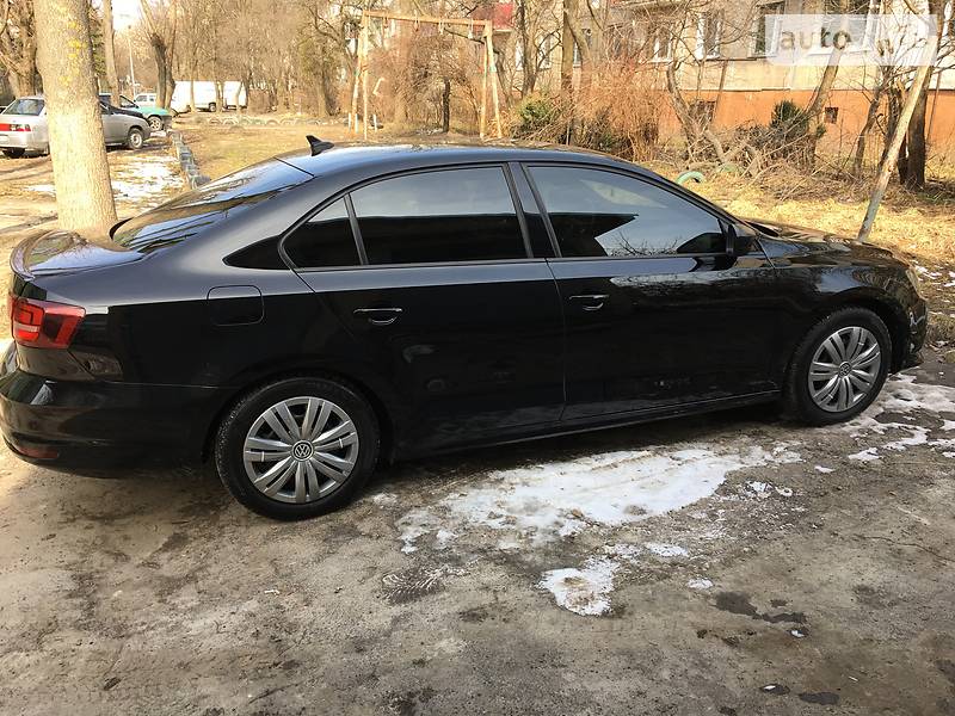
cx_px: 478
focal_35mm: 29
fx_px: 800
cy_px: 358
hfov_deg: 61.7
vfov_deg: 48.2
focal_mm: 4.2
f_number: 2.2
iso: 25
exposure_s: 1/215
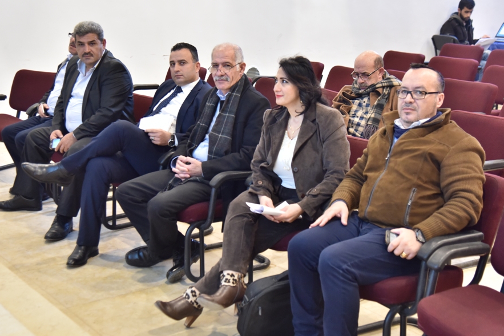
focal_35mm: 58
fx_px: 812
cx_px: 234
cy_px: 164
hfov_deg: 34.5
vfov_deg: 23.4
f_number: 4
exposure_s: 1/25
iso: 2000
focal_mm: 50
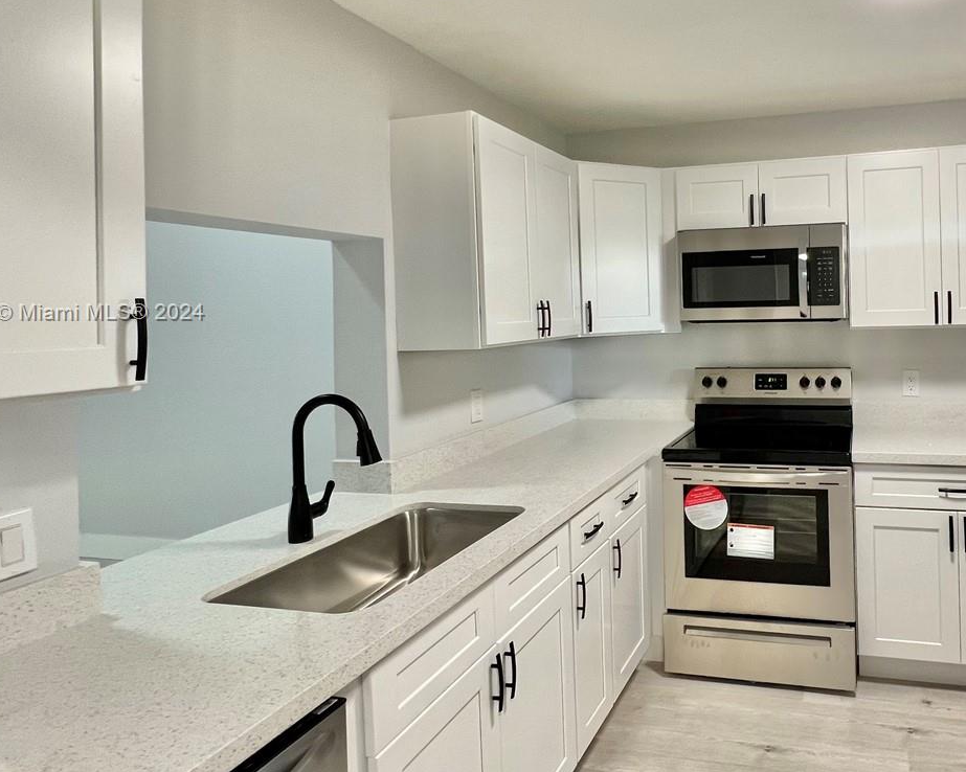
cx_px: 706
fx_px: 629
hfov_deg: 70.8
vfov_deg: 62.6
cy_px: 314
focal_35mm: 22
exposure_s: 1/60
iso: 160
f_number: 1.8
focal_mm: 1.57
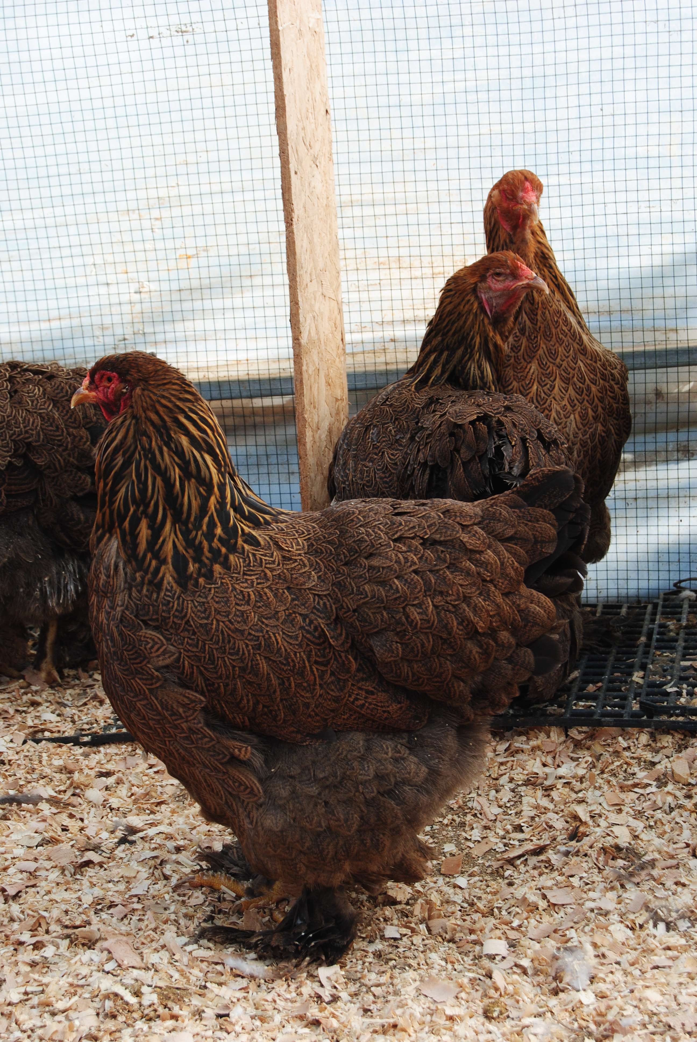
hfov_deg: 18.2
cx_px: 348
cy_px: 521
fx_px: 2172
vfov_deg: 27.0
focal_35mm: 75
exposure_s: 1/100
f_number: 9
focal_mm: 50
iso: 200
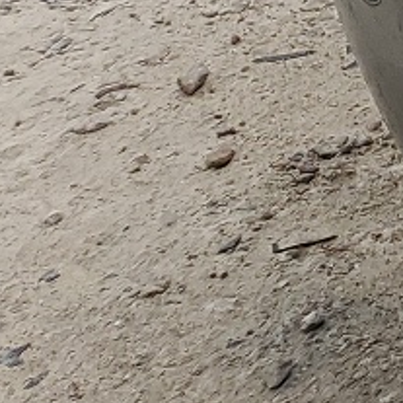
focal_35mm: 178
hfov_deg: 7.7
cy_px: -547
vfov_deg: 8.9
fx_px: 2345
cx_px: 1427
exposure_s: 1/2500
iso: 50
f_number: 1.5
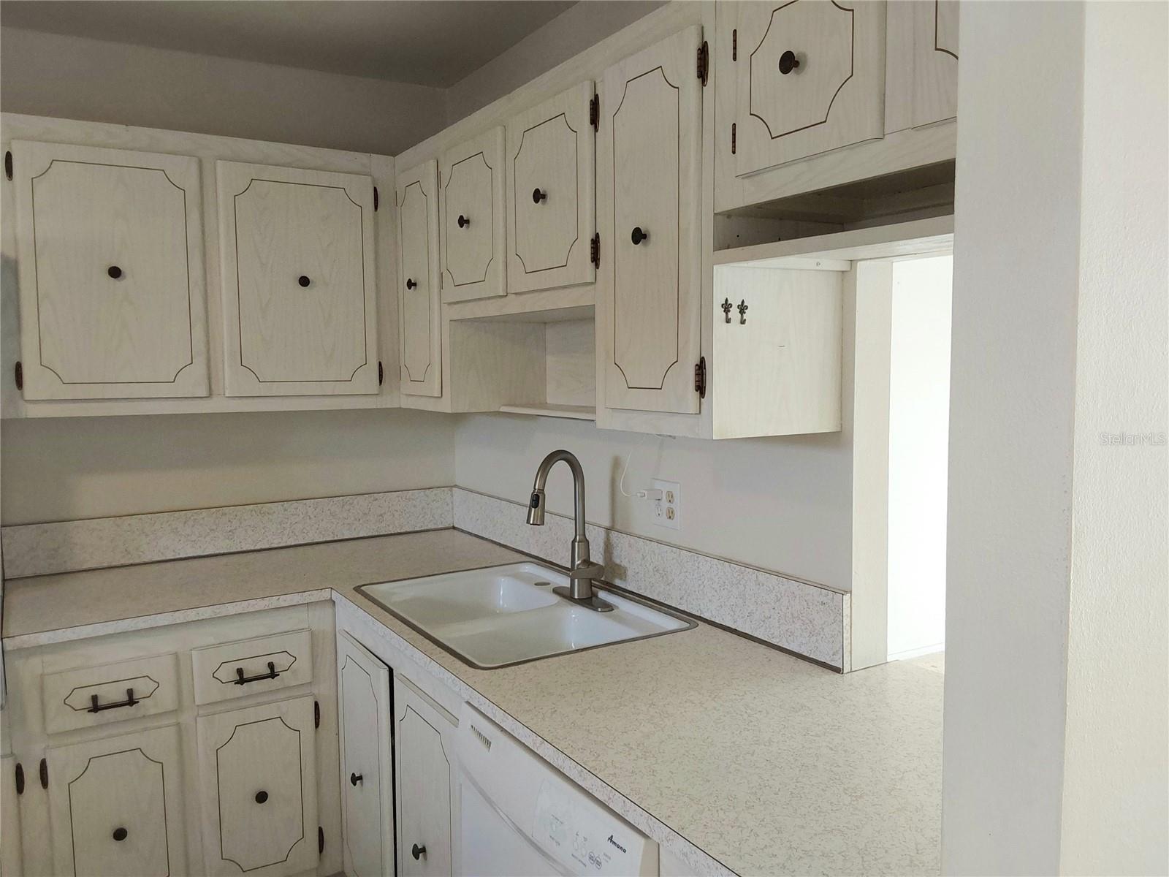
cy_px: 438
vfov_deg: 49.7
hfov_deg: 63.4
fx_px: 946
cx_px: 584
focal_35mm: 28
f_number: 1.9
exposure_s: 1/60.2
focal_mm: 2.91
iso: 50
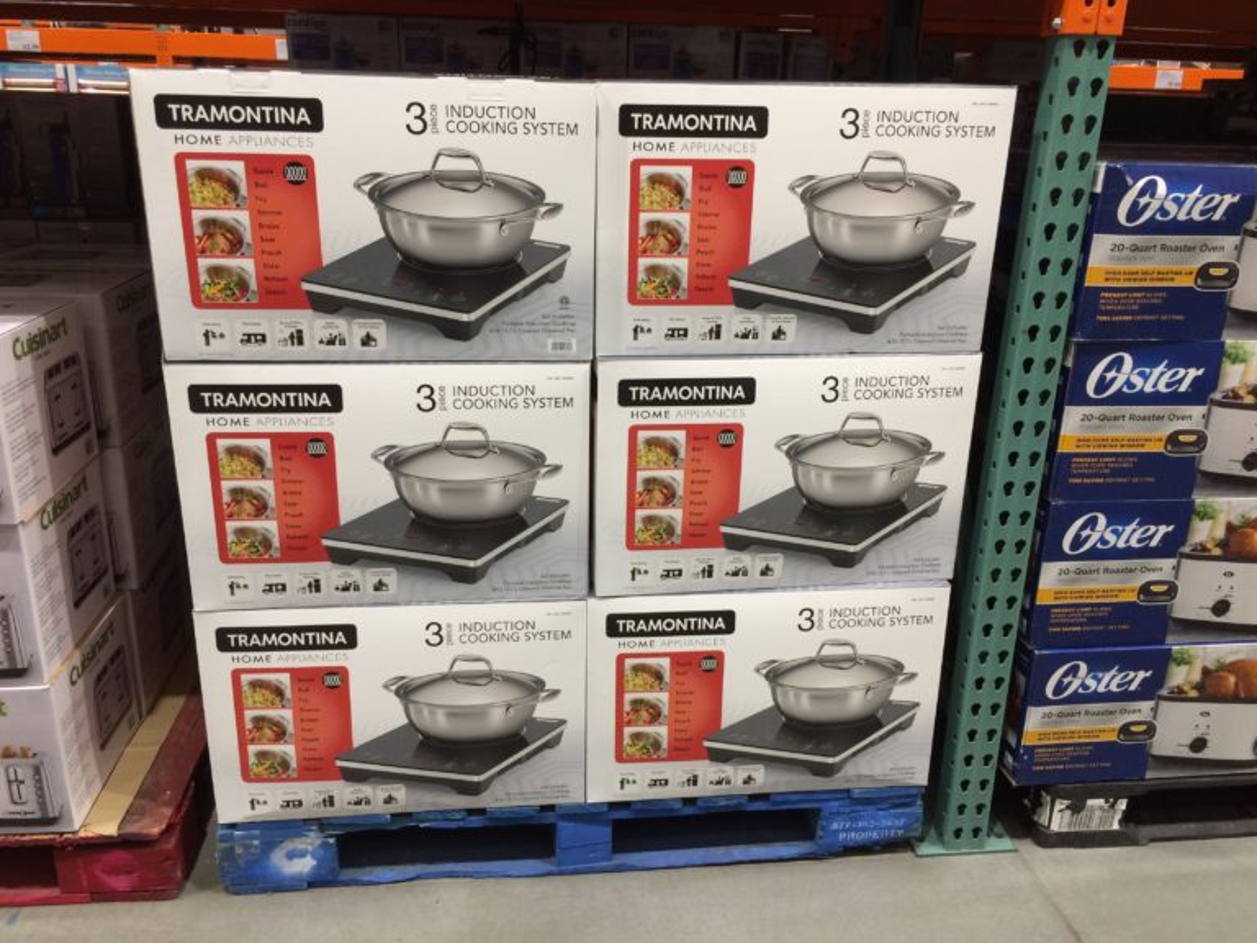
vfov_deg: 48.2
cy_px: 472
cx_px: 628
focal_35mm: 29
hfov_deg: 61.7
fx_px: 1053
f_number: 2.2
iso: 100
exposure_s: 1/33
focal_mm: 4.15
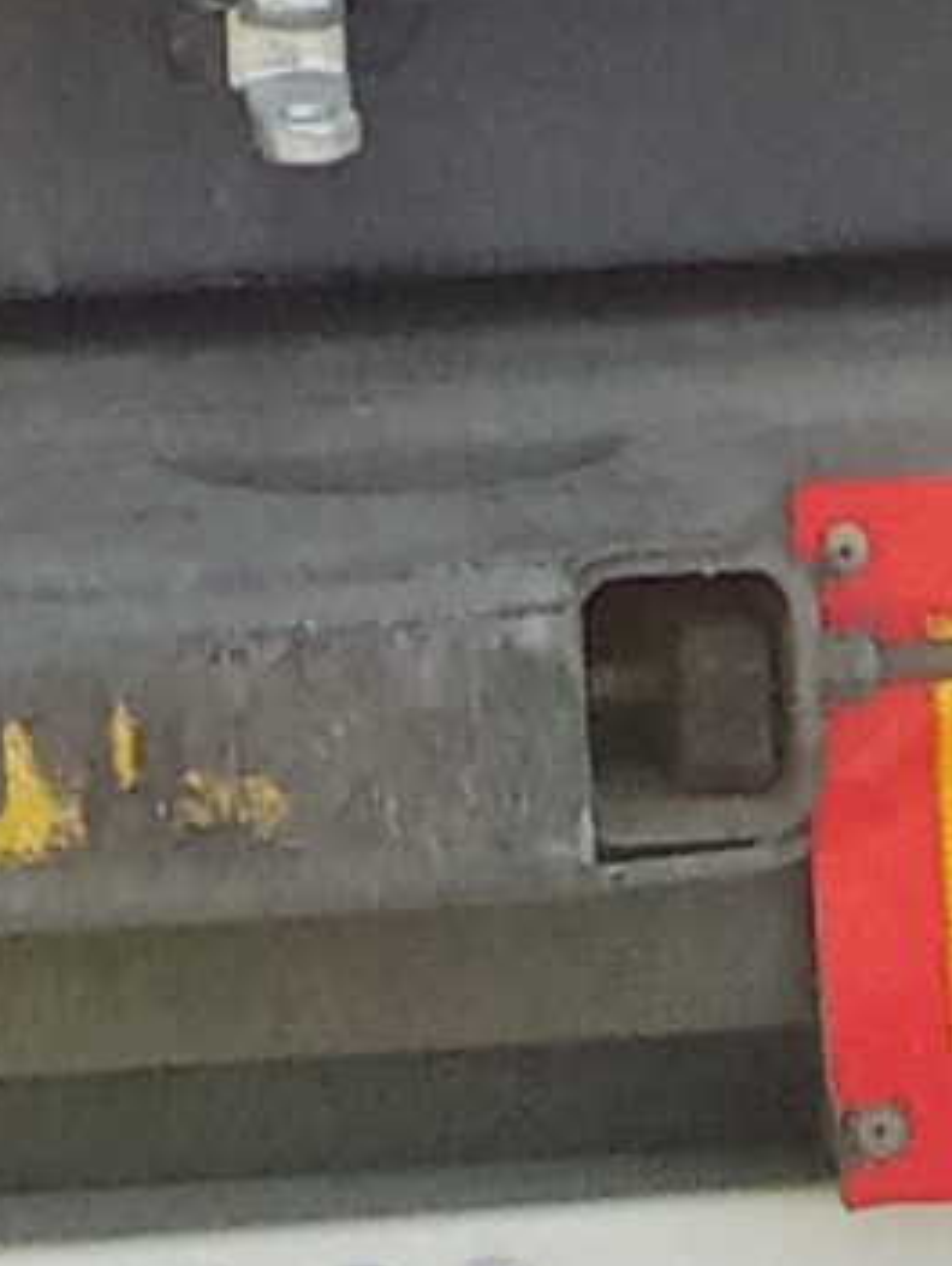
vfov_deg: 7.7
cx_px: -256
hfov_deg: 7.2
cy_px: -3188
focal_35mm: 204
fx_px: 7467
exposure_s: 1/454
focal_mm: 2.78
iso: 100
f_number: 2
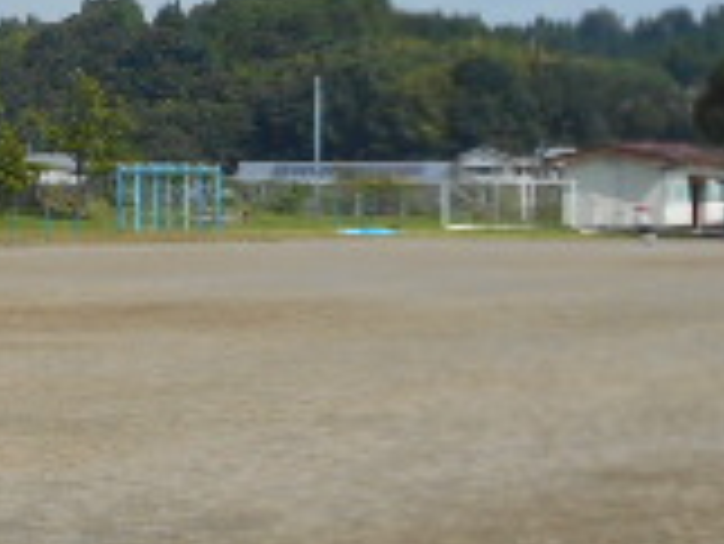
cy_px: 256
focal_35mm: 119
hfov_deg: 16.4
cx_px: 117
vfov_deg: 12.5
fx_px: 2491
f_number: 3.4
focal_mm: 5.1
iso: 80
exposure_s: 1/1250
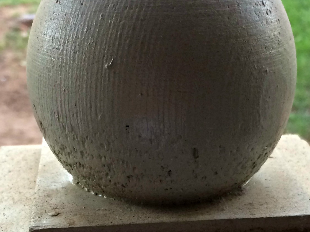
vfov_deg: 17.5
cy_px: 262
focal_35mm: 81
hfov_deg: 24.1
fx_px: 725
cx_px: 155
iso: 80
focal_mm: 4.15
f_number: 2.2
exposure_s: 1/30
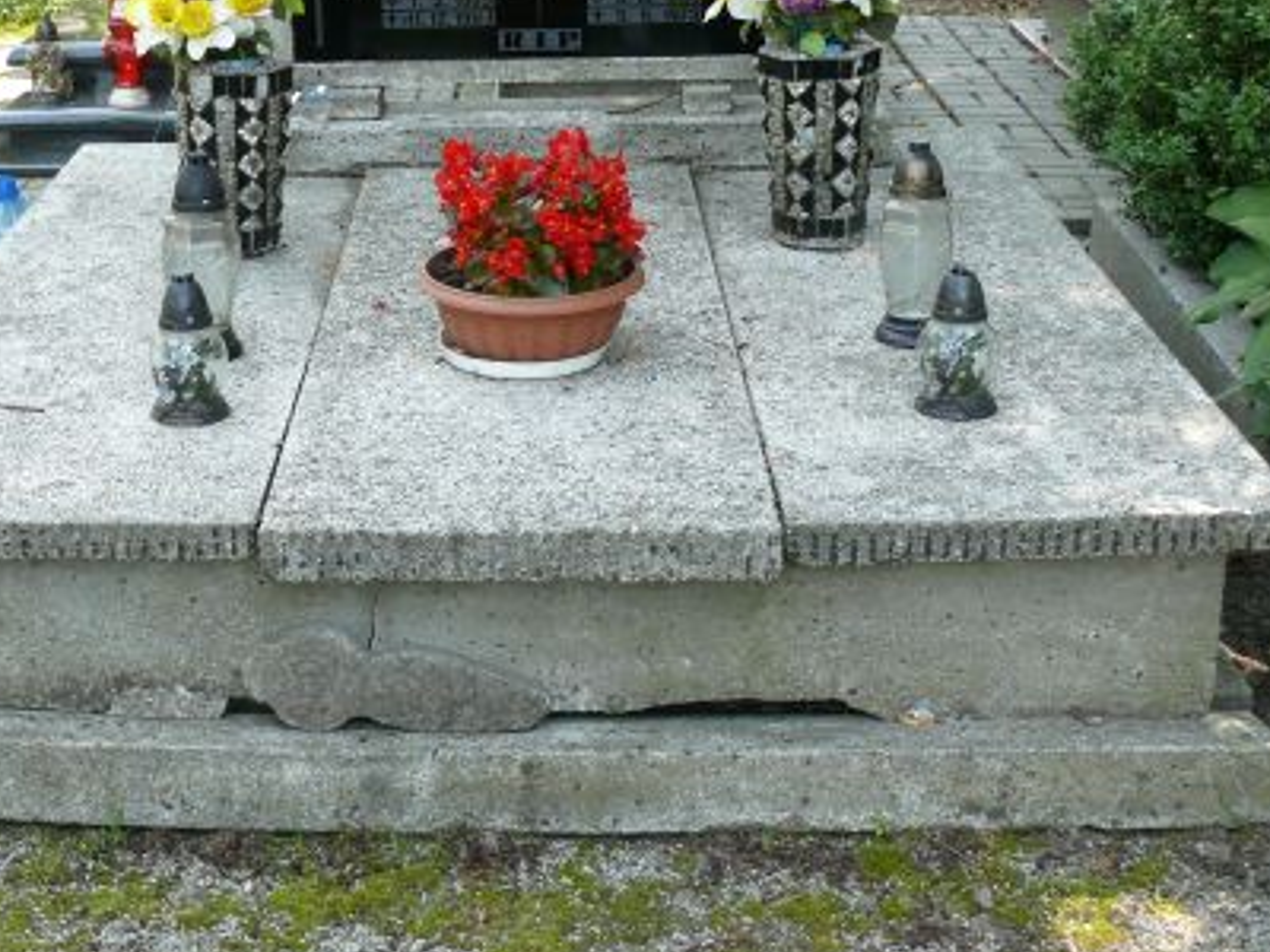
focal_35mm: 56
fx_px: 2055
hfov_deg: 33.8
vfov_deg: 26.0
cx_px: 356
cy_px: 333
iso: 100
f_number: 3.2
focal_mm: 7.4
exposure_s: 1/100
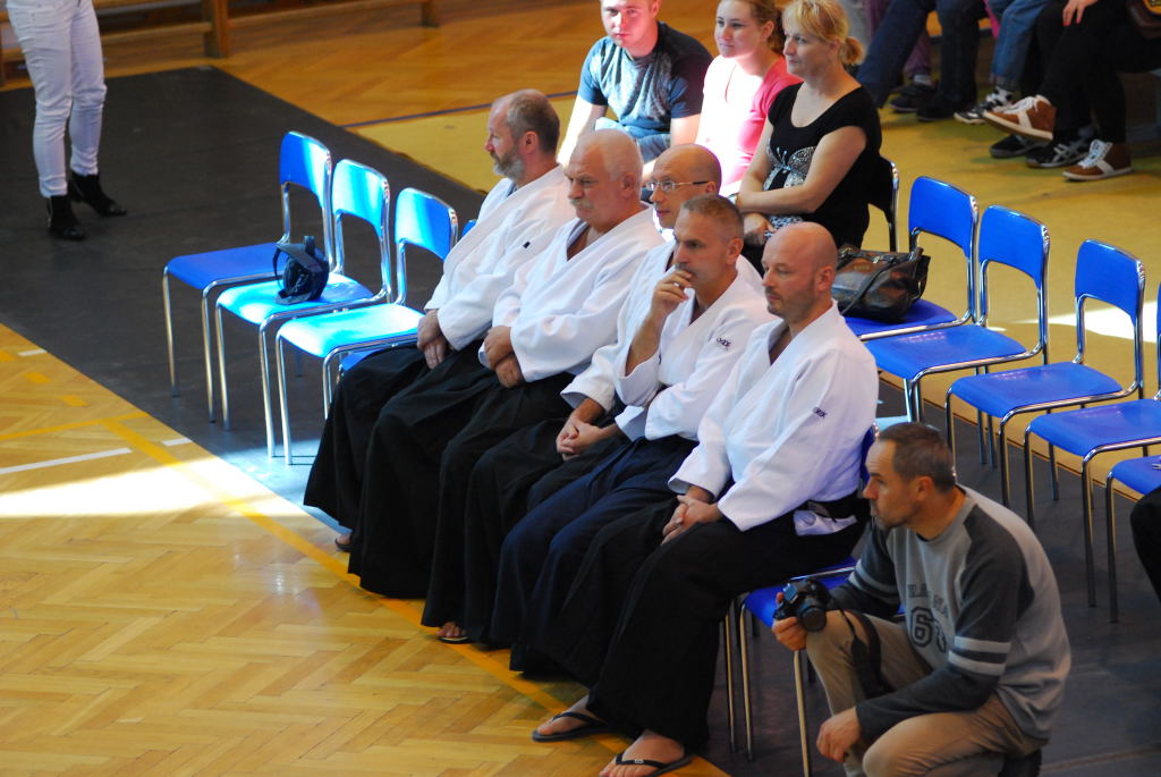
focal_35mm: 202
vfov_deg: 6.8
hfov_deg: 10.1
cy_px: 388
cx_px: 580
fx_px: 6537
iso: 800
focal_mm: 135
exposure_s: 1/200
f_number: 3.5
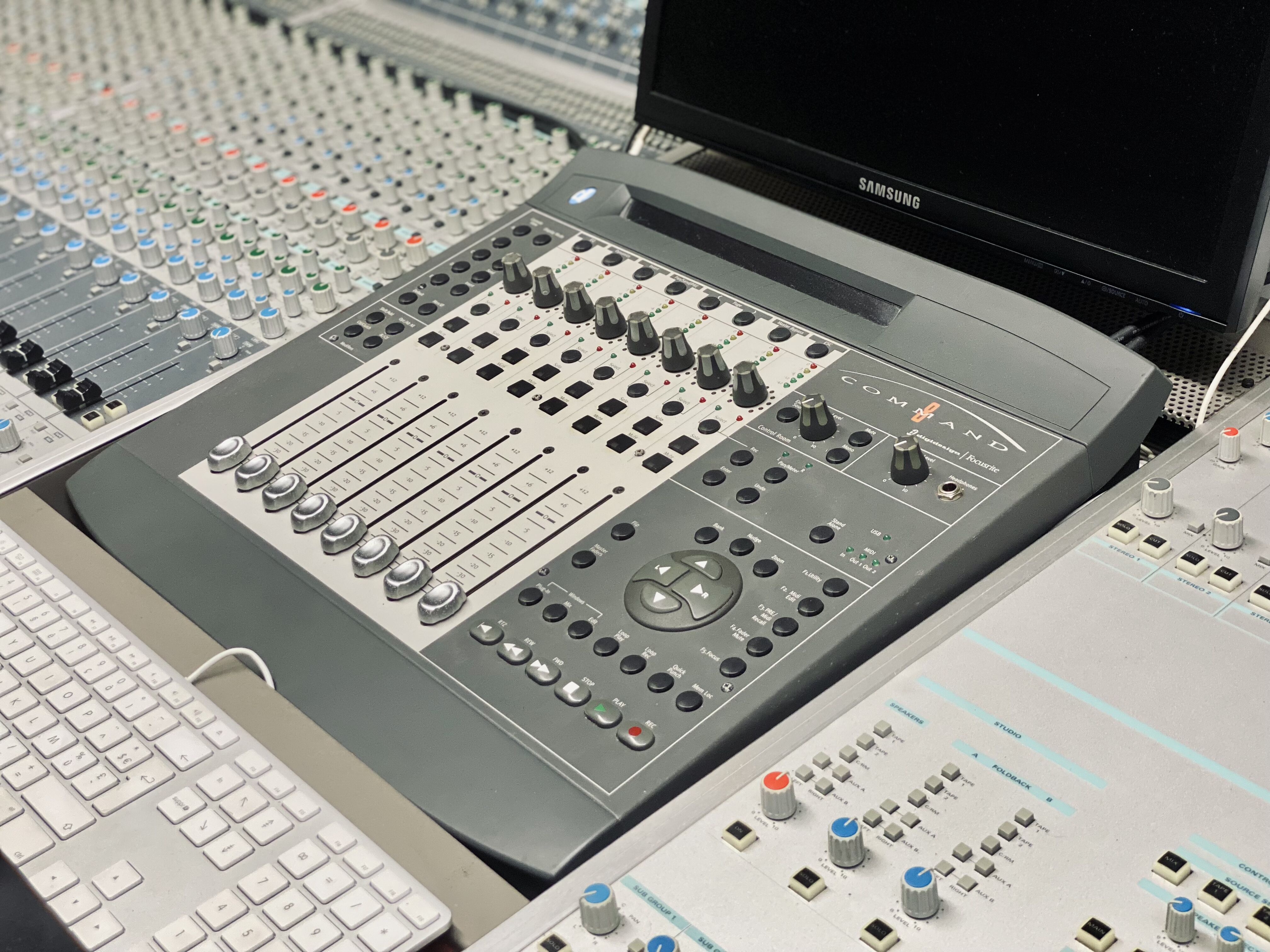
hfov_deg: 36.8
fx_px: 1908
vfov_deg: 28.0
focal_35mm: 52
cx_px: 635
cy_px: 476
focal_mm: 6
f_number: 2
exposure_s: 1/100
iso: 160
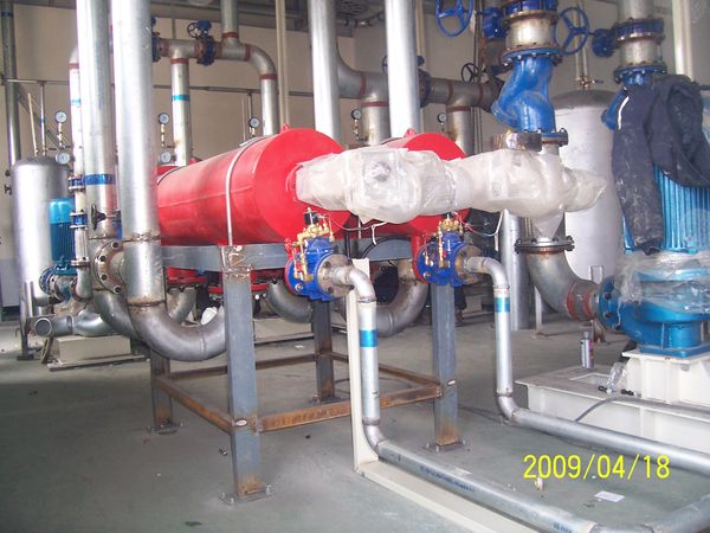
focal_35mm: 34
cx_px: 355
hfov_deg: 54.0
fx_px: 697
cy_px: 266
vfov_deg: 41.8
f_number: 2.7
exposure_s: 1/90
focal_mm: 5.6
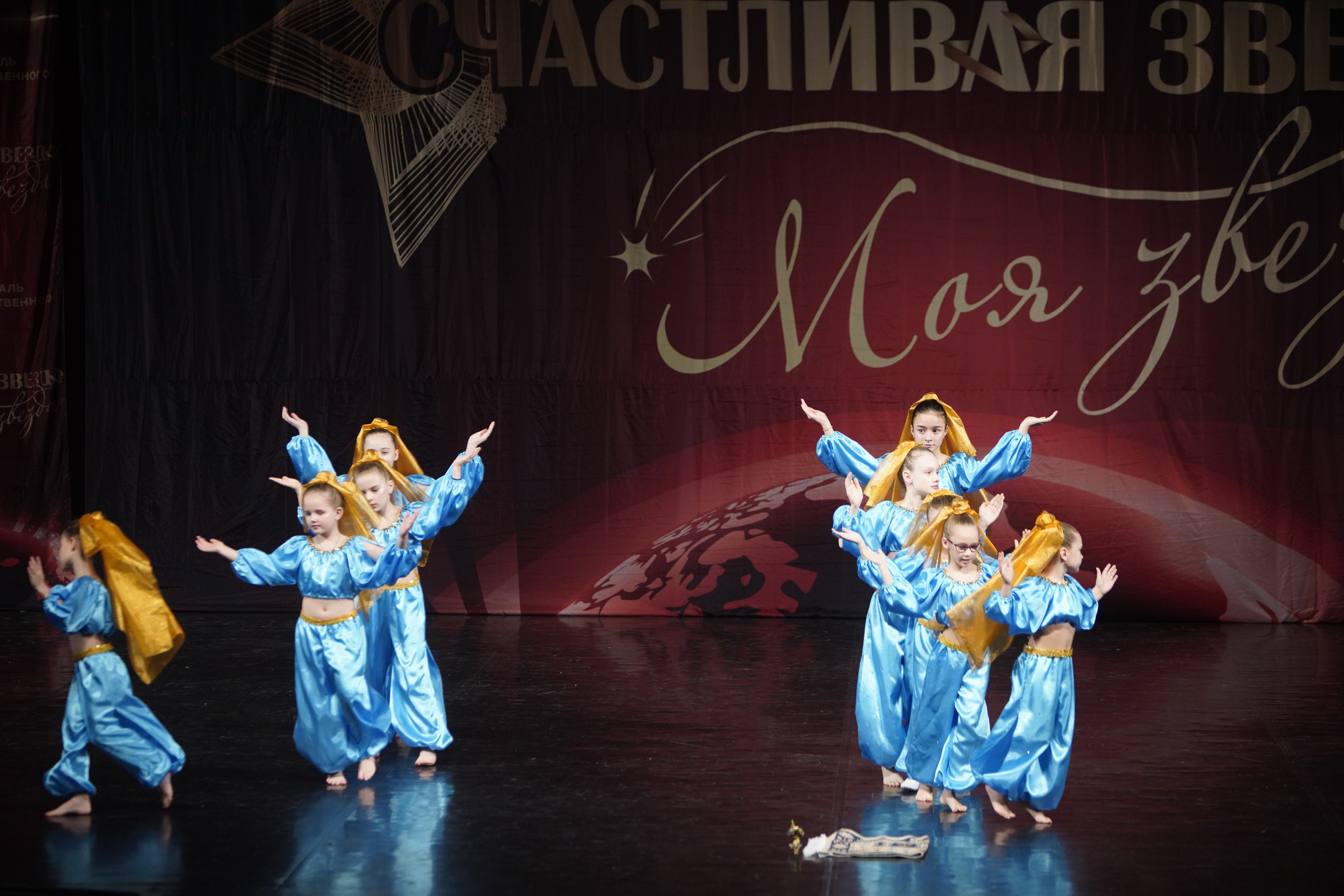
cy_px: 448
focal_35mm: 130
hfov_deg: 15.8
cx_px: 672
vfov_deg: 10.6
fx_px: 4853
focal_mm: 130
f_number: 2.8
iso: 2000
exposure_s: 1/500
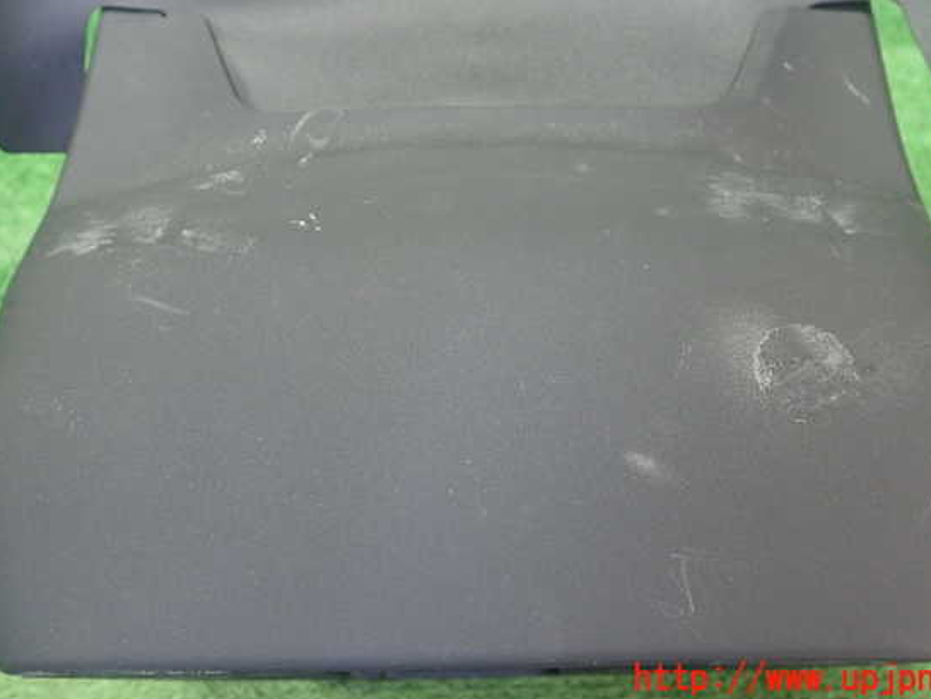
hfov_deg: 55.3
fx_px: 888
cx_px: 507
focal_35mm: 33
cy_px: 316
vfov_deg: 42.9
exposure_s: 1/125
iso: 640
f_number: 2.3
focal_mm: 5.5
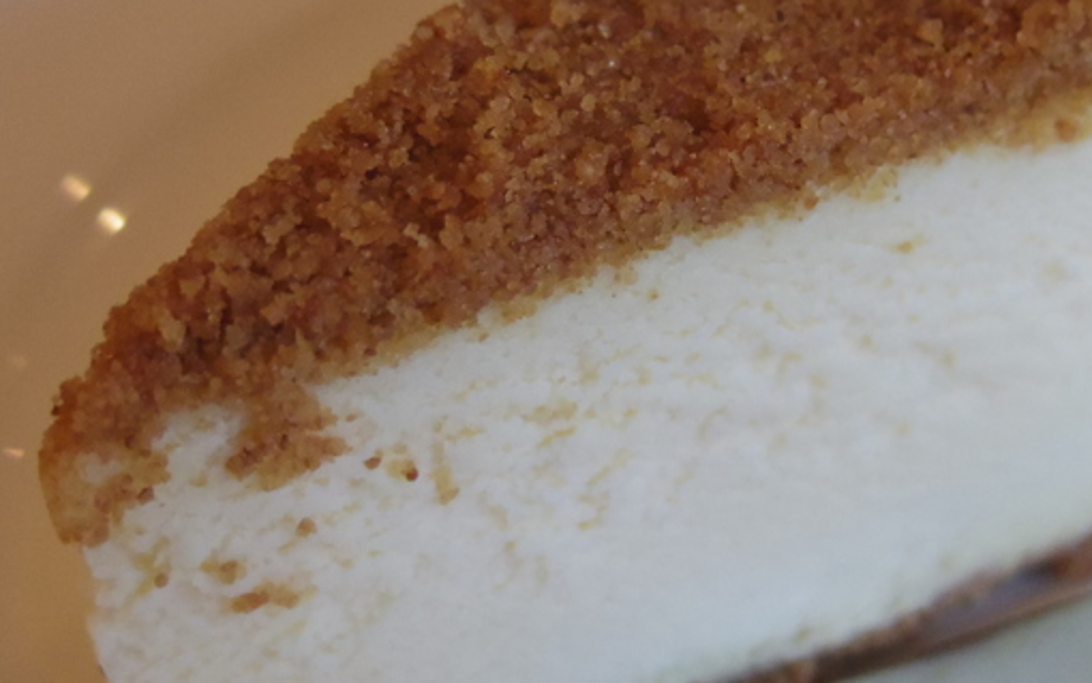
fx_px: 2977
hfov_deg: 20.7
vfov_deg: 13.1
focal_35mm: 100
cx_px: 687
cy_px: 268
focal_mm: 8.5
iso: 800
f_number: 2
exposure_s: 1/60
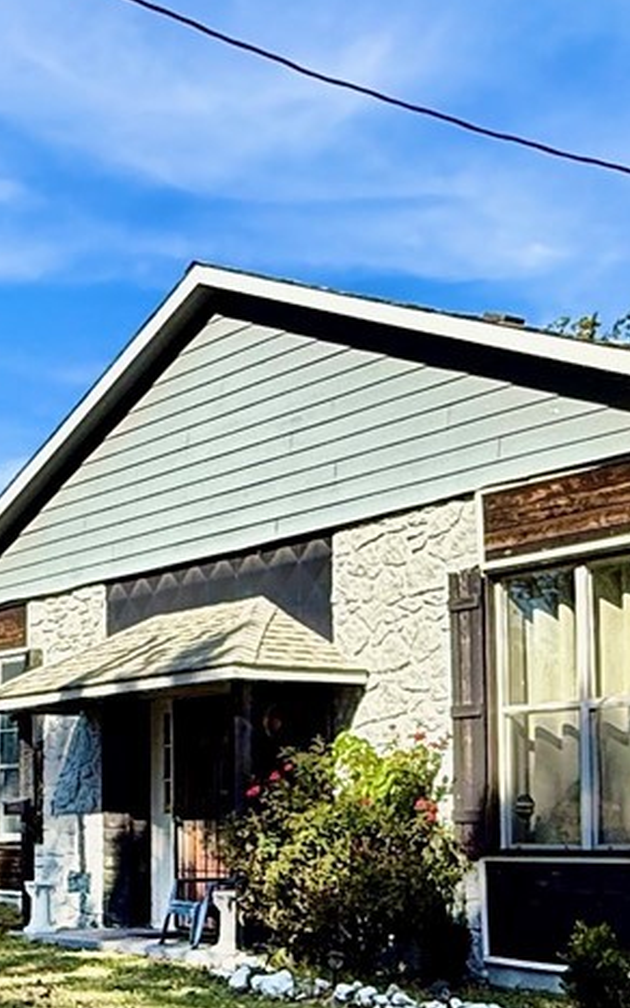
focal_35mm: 61
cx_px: 0
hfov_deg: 20.6
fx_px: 1675
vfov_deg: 32.8
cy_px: 771
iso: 50
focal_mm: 2.22
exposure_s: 1/1431
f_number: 2.2
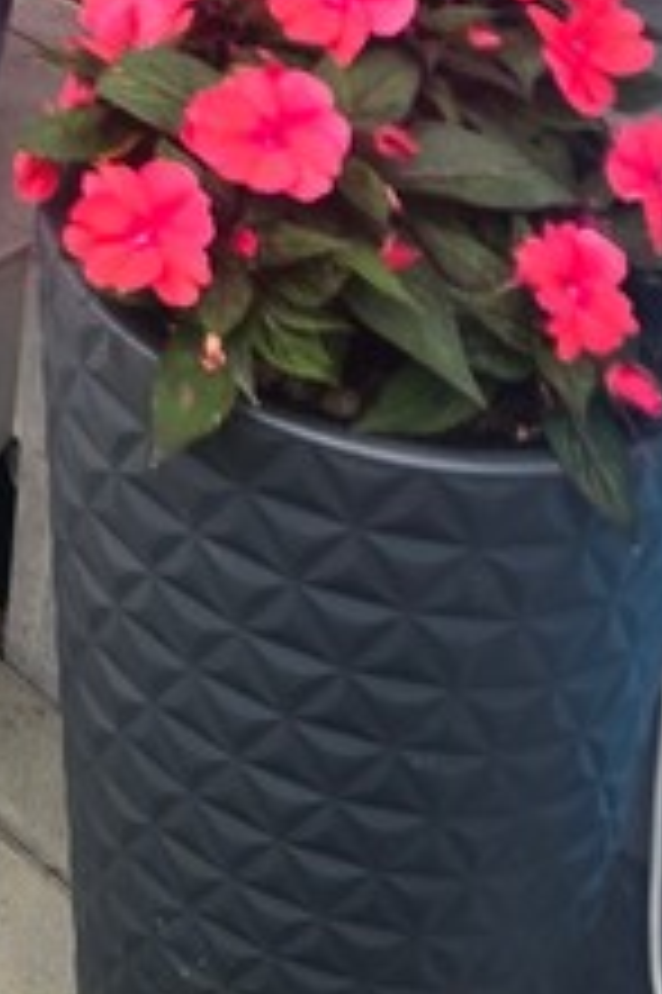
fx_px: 3066
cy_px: -864
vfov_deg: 15.5
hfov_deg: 10.8
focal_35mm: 111
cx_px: -851
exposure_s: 1/180
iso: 64
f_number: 1.8
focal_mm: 5.4
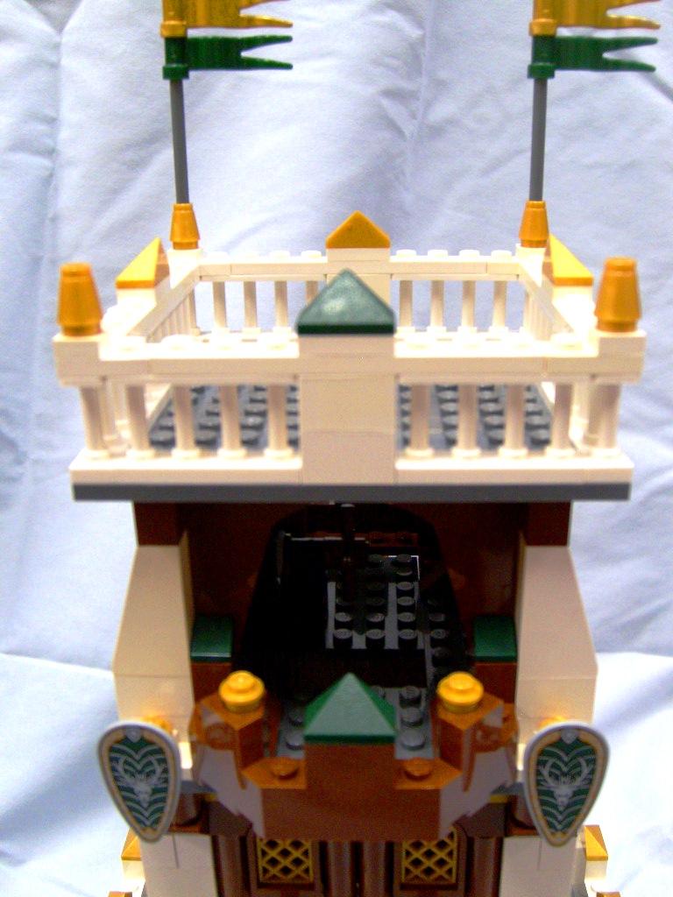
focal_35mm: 35
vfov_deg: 52.6
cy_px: 448
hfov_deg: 40.7
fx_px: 907
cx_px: 336
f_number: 2.8
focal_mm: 5.8
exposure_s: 1/45
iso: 120
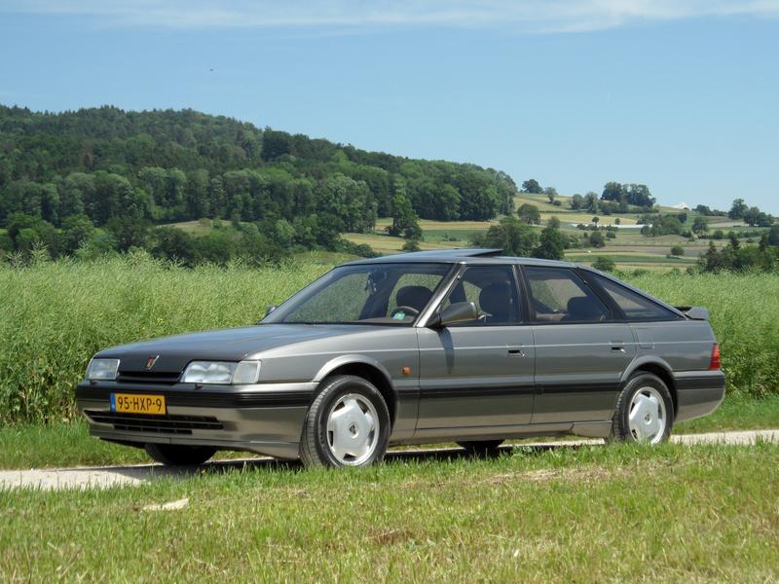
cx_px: 390
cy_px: 292
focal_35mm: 80
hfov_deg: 24.4
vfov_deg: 18.4
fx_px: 1800
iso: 80
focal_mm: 13.2
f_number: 4.2
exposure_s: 1/750
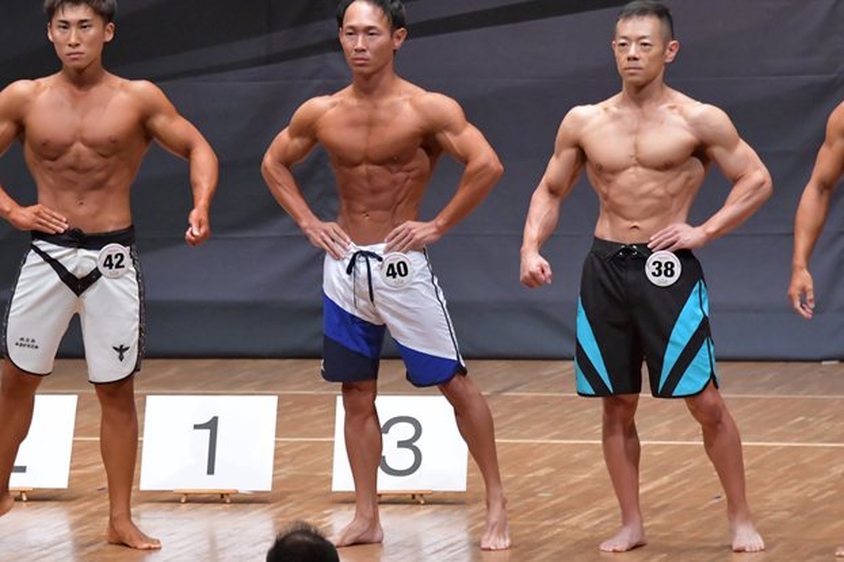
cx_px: 330
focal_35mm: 317
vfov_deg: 4.3
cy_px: 230
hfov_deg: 6.5
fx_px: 7429
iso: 8000
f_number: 5.6
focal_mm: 170
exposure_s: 1/400
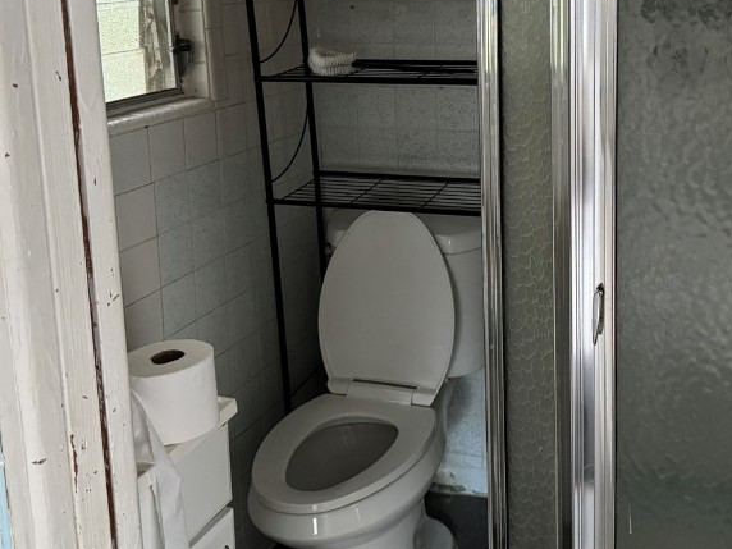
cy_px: 145
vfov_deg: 33.0
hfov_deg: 43.4
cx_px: 471
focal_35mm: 43
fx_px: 909
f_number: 1.78
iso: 640
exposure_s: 1/60
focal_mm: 6.76
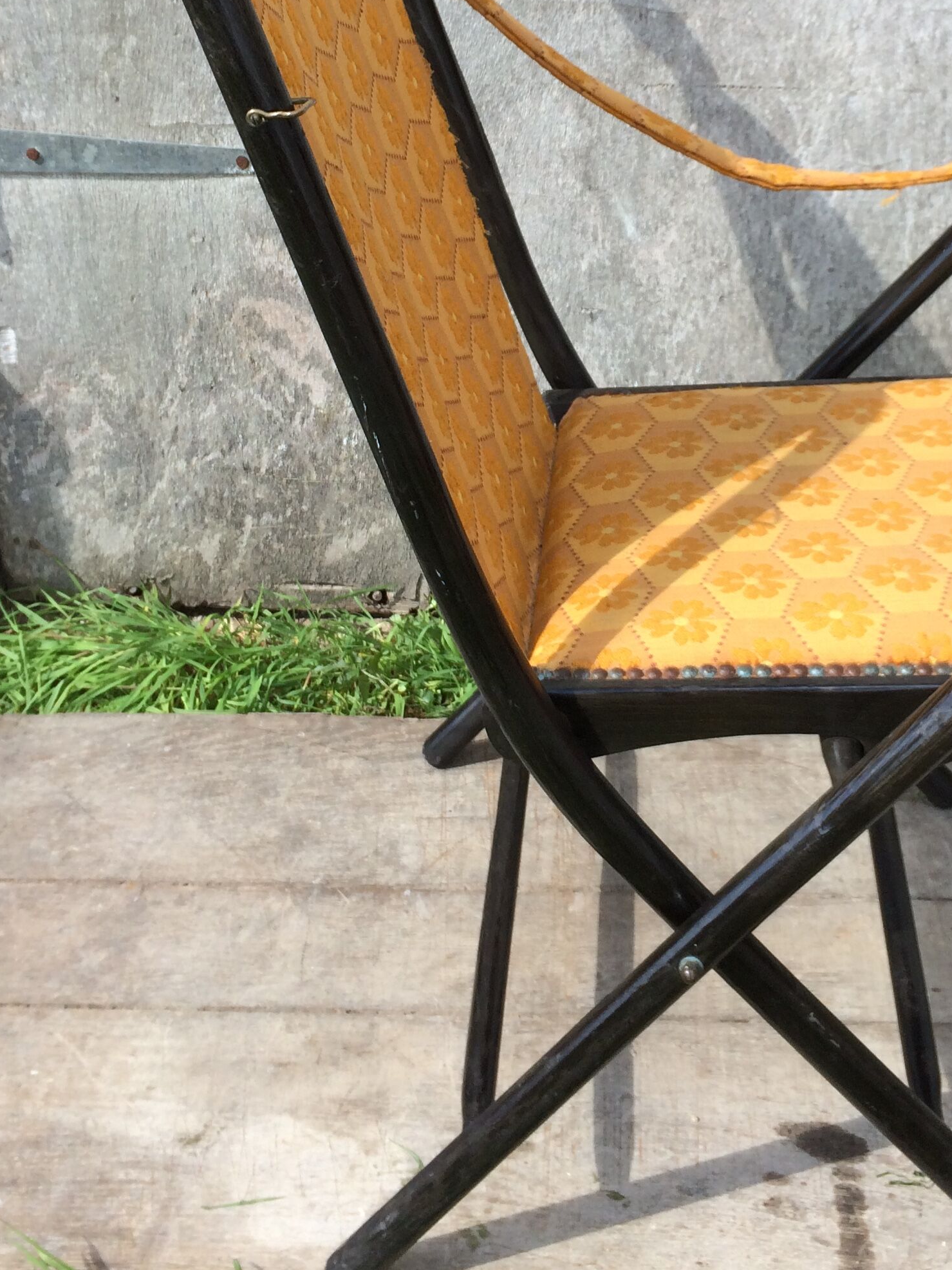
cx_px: 568
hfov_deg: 30.2
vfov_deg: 38.7
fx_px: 1760
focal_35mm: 48
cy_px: 323
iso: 32
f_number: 2.2
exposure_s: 1/977
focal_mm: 4.15
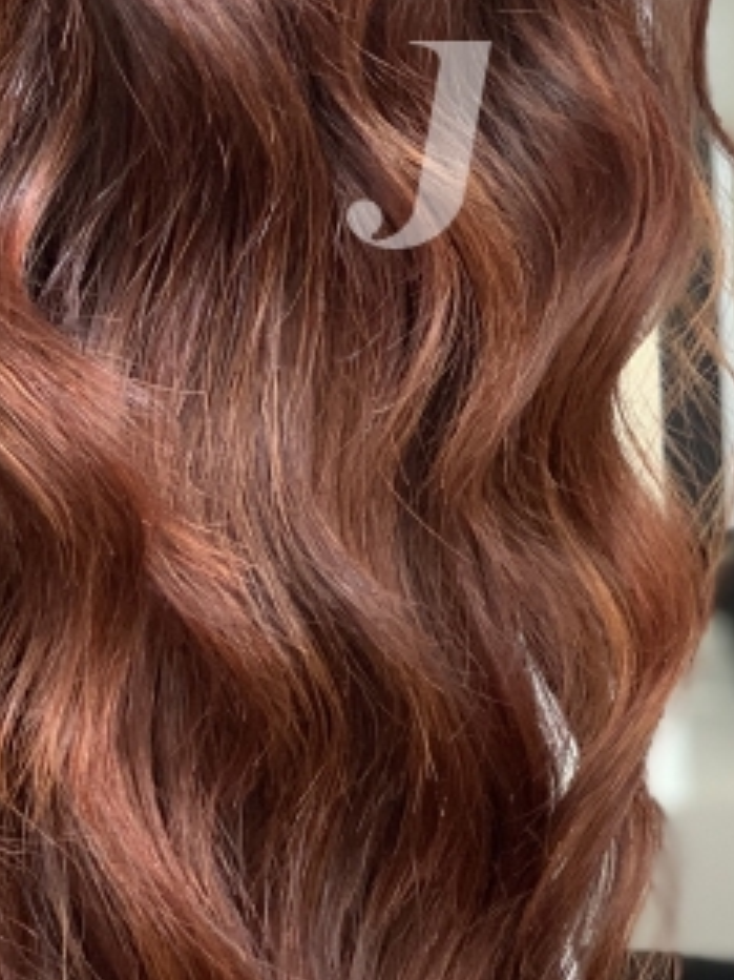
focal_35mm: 156
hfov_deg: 9.5
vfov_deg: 12.6
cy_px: 143
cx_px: 419
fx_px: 4413
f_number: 2.4
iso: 64
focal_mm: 6
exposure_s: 1/50
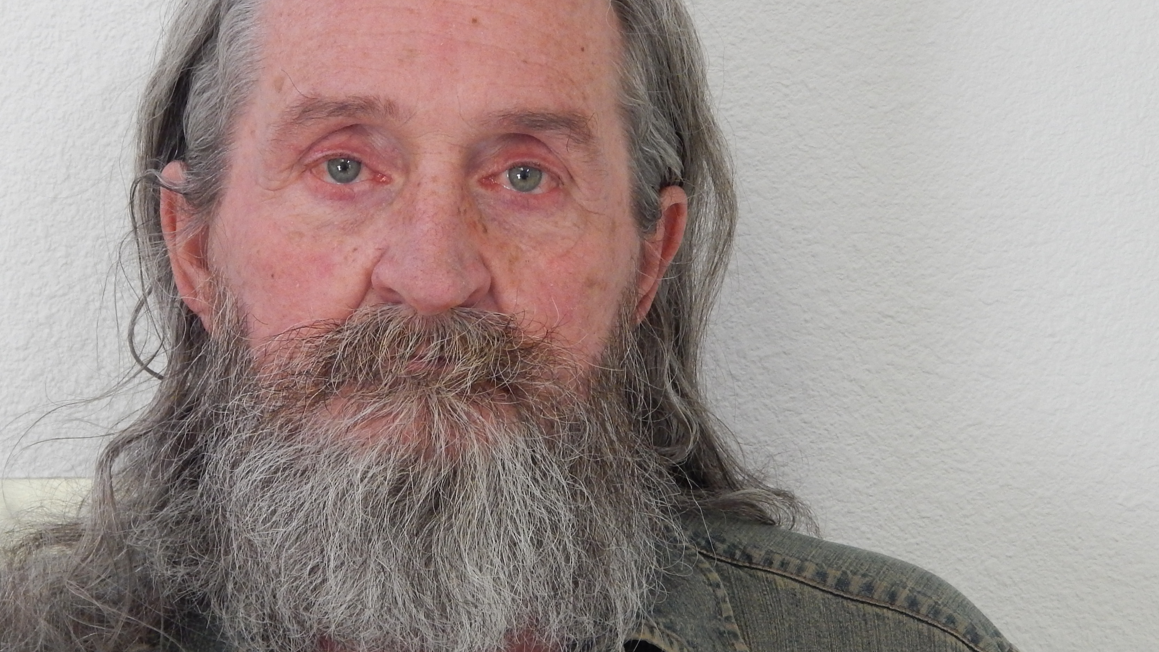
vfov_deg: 9.3
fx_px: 3995
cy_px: 301
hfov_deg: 16.5
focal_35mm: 130
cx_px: 418
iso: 400
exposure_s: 1/25
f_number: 4.3
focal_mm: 15.3
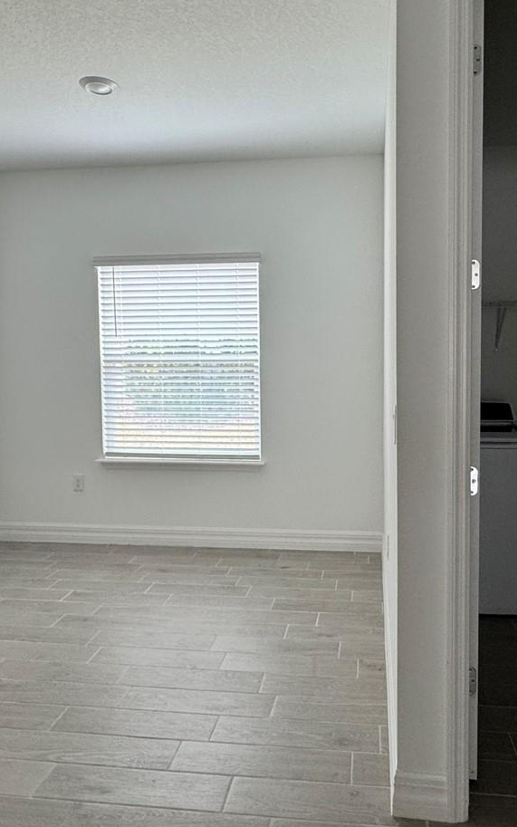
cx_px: 303
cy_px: 396
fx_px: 586
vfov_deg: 70.4
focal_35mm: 26
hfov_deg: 47.4
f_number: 2.2
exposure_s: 1/99
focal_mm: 2.22
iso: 200
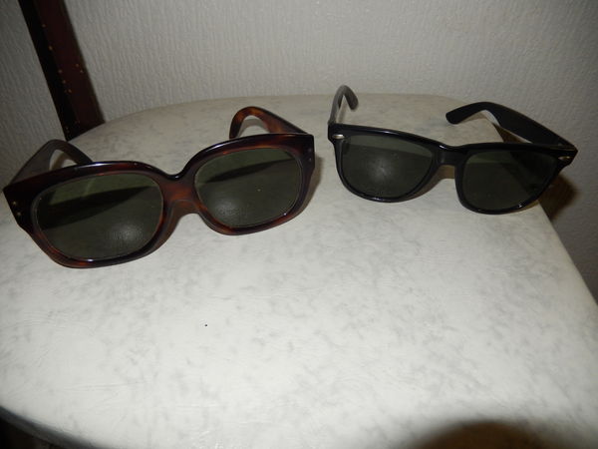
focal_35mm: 25
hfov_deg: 69.4
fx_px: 432
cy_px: 224
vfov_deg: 54.9
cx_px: 299
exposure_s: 1/30
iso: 200
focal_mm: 4.5
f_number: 3.4
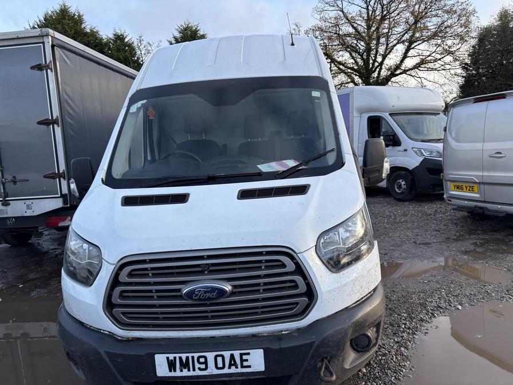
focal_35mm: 26
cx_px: 256
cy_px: 192
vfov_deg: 53.1
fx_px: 385
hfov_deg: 67.3
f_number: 1.6
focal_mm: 5.96
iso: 50
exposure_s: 1/635
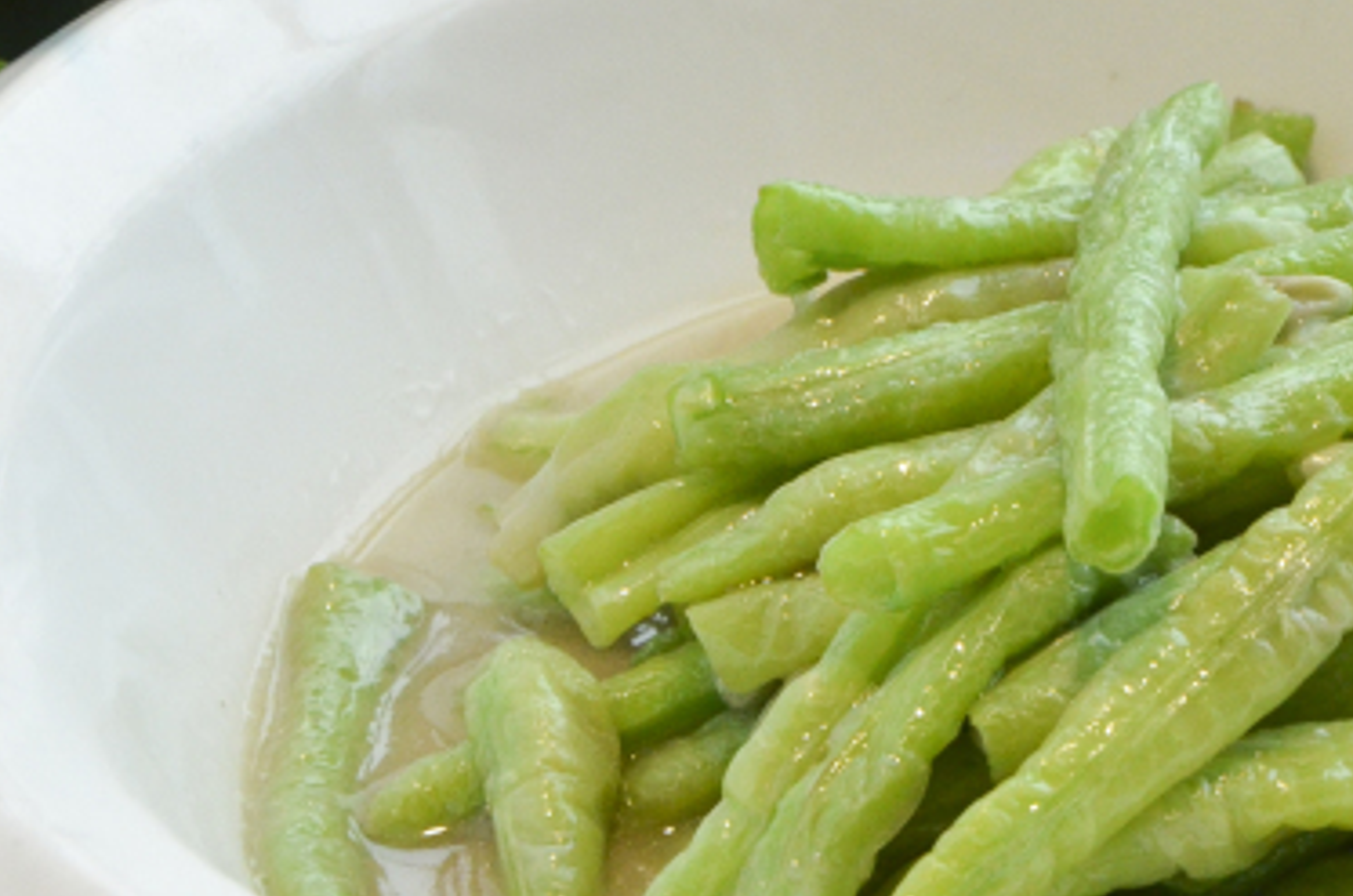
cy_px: 490
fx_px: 8026
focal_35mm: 214
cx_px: 1338
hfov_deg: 9.6
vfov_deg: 6.4
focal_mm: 52
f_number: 13
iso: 1600
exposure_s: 1/640
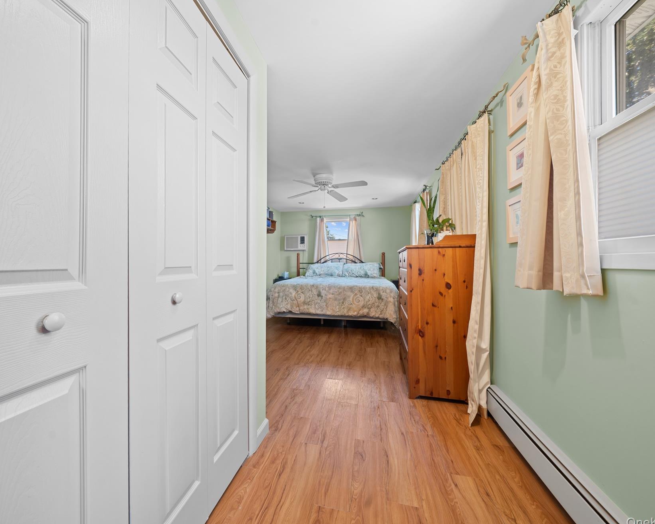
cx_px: 300
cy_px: 261
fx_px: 271
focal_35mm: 14
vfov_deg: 88.0
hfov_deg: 100.5
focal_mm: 12
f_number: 8
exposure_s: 1/2.5
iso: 250
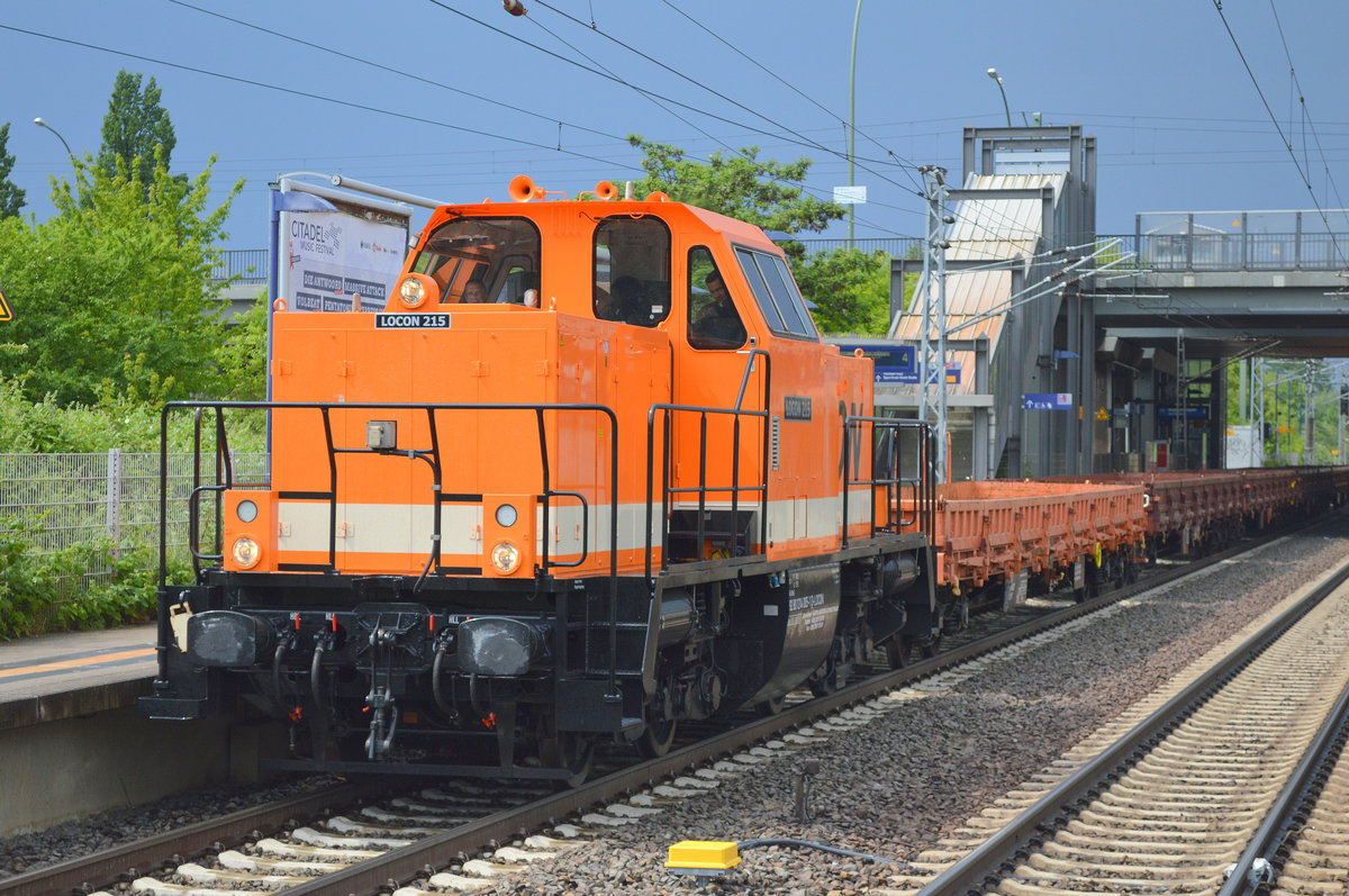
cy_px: 448
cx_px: 674
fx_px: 3088
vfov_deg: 16.5
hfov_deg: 24.6
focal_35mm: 82
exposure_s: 1/800
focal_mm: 55
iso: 400
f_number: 5.6
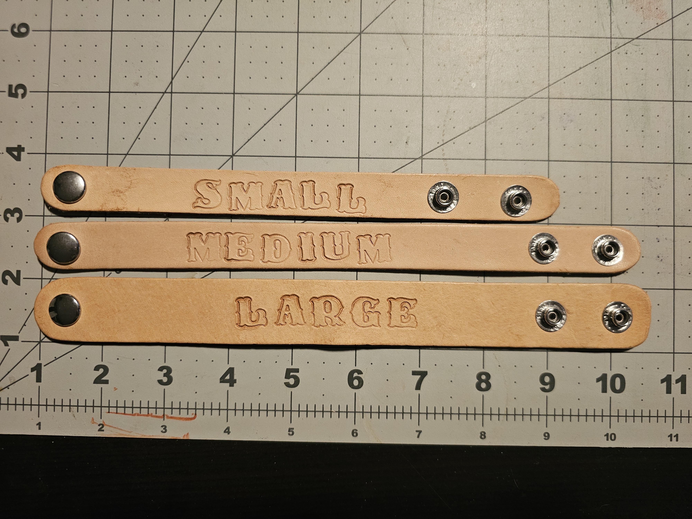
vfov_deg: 58.9
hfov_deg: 73.9
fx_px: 460
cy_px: 260
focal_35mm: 23
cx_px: 346
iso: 640
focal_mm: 6.3
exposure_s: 1/40
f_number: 1.7
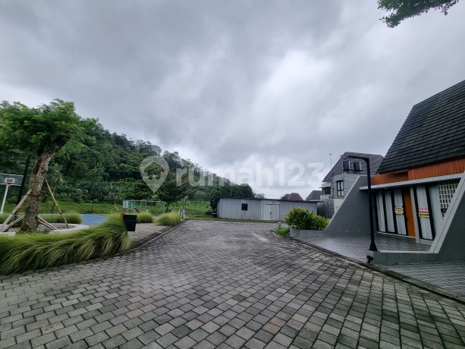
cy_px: 174
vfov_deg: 89.9
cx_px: 232
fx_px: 175
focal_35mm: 13
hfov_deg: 106.2
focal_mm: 2.2
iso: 50
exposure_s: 1/542
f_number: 2.2
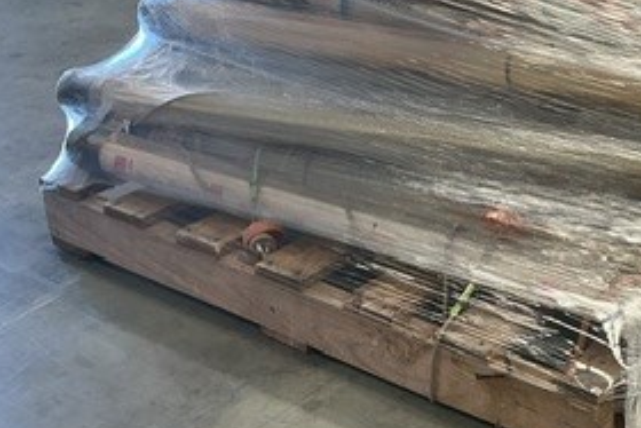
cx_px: 595
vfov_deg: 19.7
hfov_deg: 28.0
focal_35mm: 69
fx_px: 1229
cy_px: 167
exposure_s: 1/120
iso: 40
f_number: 1.8
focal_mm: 3
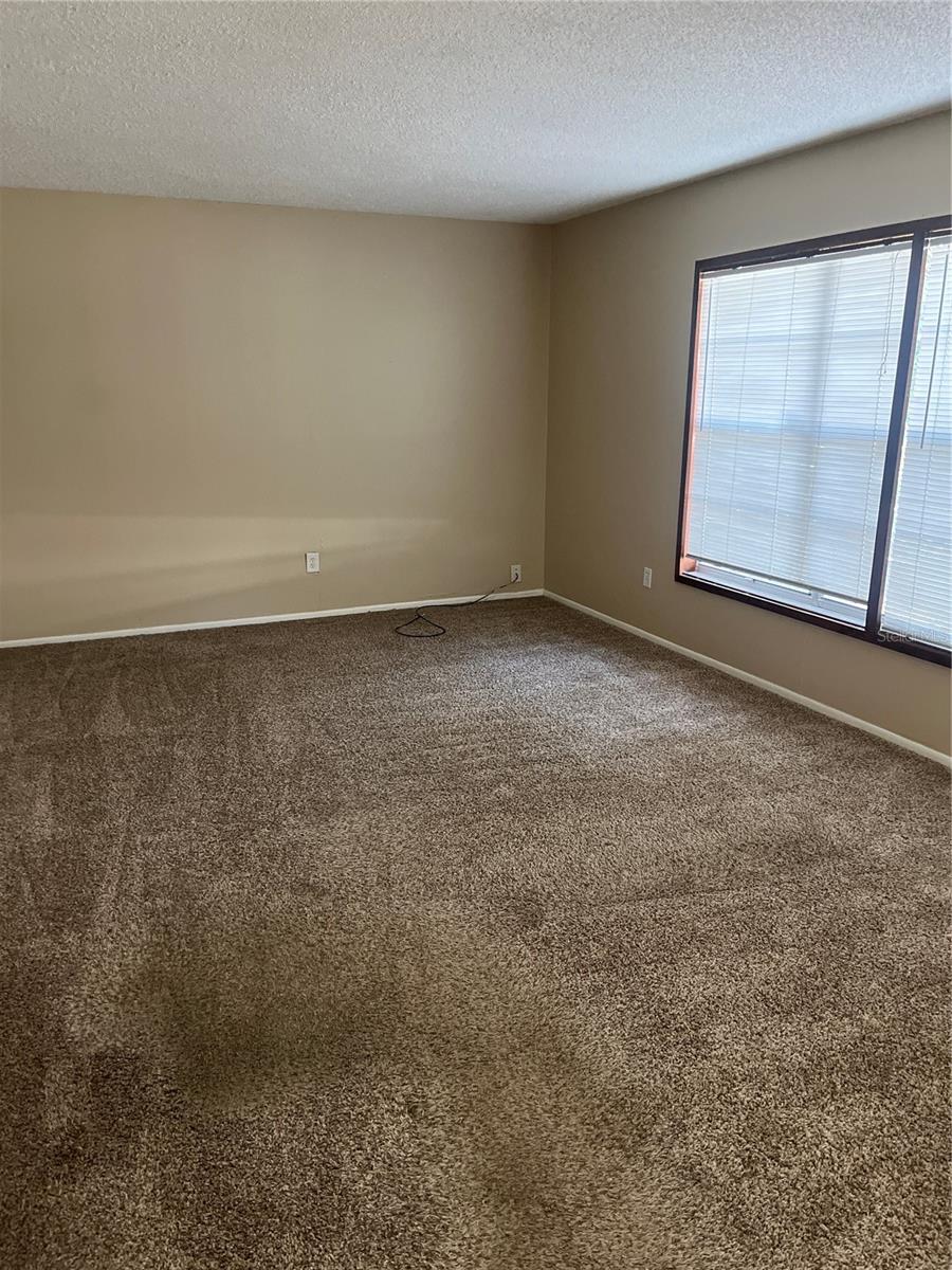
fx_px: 953
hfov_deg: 53.1
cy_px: 635
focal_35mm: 26
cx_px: 476
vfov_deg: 67.3
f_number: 1.6
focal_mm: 5.1
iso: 500
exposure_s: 1/60
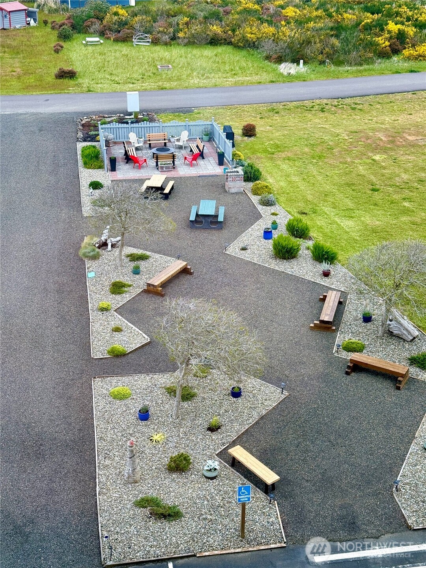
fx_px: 788
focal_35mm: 48
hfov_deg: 30.3
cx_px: 213
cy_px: 284
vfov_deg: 39.7
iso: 80
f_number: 1.78
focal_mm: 6.76
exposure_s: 1/1377
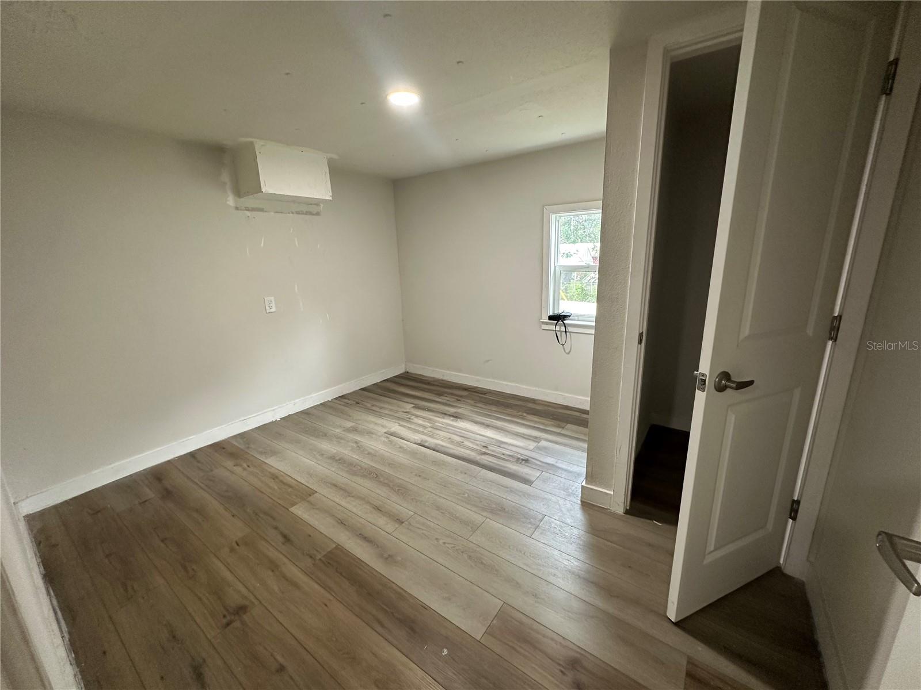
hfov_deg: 102.1
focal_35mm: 14
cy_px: 345
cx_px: 460
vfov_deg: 85.7
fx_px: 372
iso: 200
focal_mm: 2.22
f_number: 2.2
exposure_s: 1/60
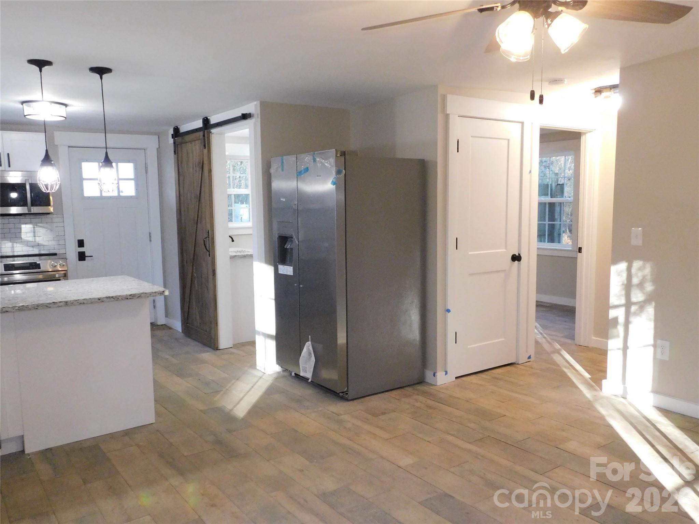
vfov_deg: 49.7
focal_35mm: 28
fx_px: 565
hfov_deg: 63.4
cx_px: 350
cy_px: 262
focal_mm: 4.9
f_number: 3.2
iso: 800
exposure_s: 1/100
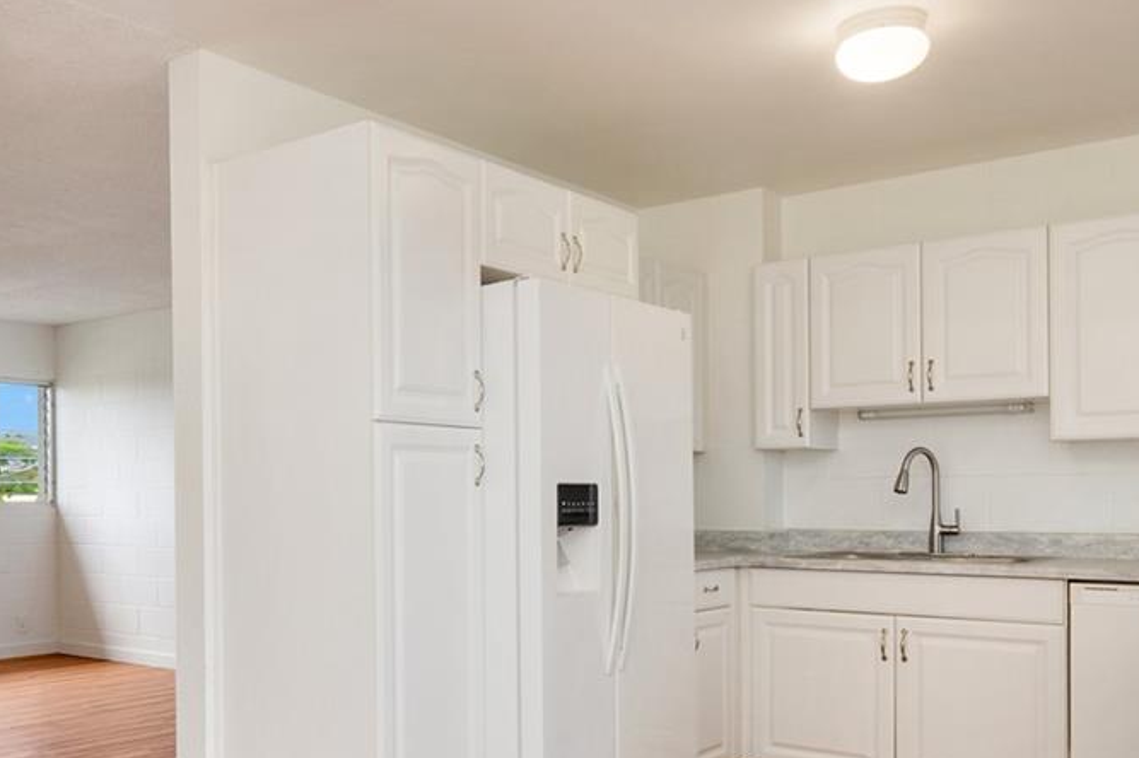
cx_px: 365
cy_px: 528
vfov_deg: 36.3
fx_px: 1138
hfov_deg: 52.0
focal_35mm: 36
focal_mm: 10
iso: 250
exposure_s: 1/30
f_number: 8
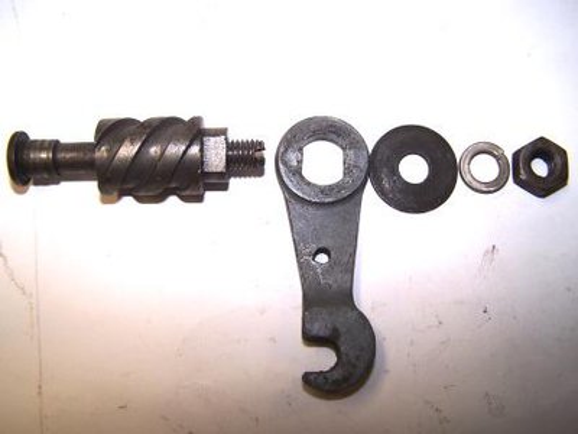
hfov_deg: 49.0
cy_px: 217
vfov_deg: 37.7
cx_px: 289
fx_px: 635
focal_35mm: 38
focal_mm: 6.3
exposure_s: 1/60
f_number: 2.8
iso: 80
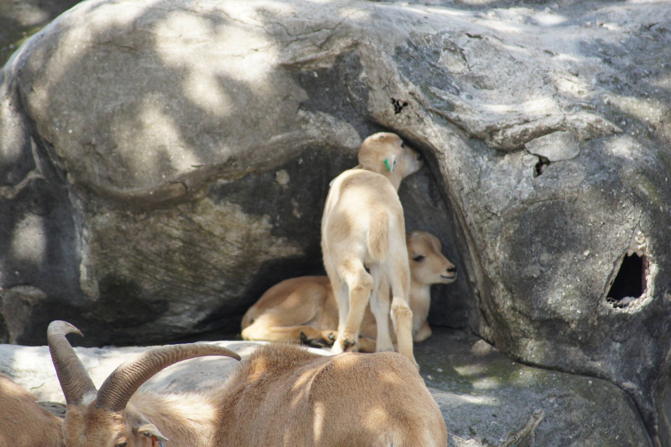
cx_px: 336
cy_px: 224
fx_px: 8383
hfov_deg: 4.6
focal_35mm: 450
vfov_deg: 3.1
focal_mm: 300
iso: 640
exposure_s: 1/500
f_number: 5.6
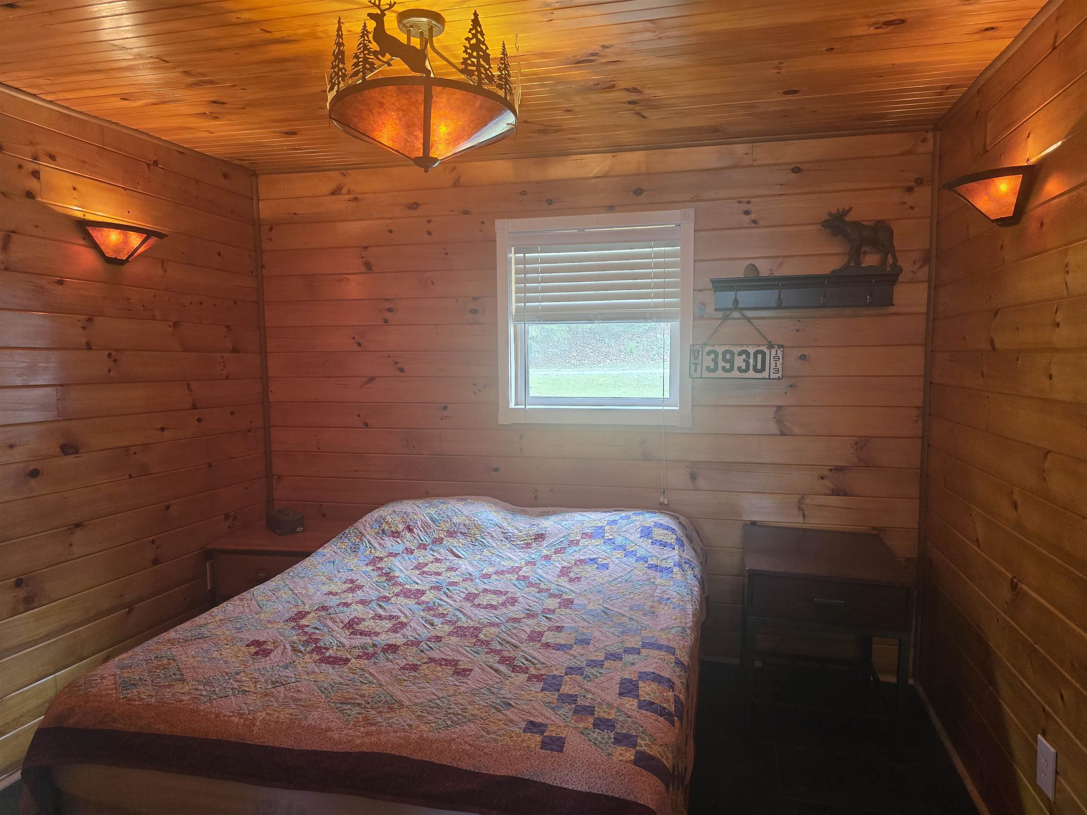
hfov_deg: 73.9
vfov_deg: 58.9
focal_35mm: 23
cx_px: 544
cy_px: 408
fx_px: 722
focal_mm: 6.3
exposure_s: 1/120
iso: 640
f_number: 1.7
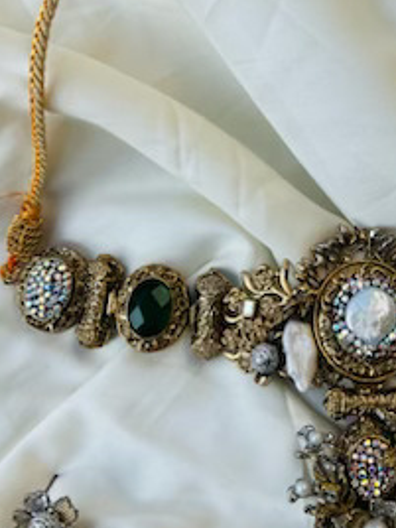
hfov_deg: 23.0
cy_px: 242
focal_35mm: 62
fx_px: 946
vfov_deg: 31.2
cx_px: 363
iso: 50
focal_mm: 5.7
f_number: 1.5
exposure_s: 1/2208
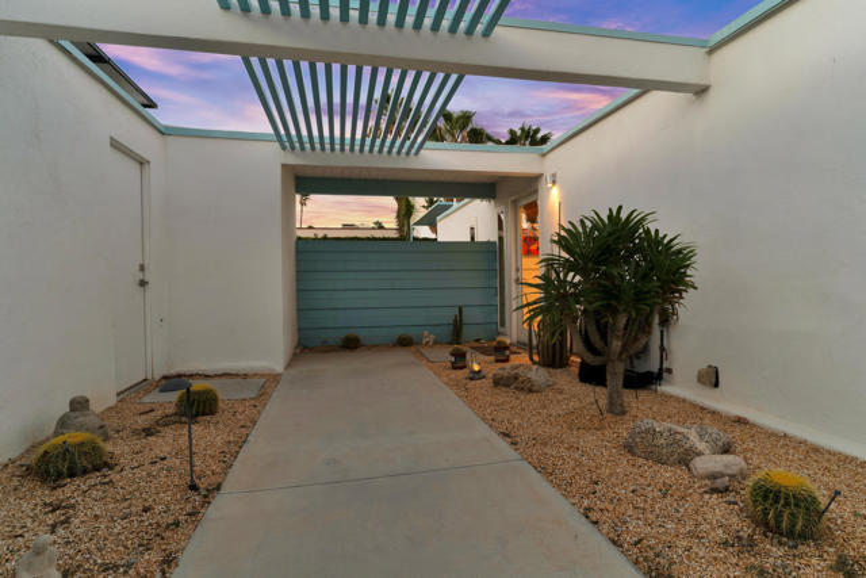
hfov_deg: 90.0
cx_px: 433
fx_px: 433
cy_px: 289
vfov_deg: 67.4
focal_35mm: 18
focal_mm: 18
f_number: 9
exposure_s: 1/3
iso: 160
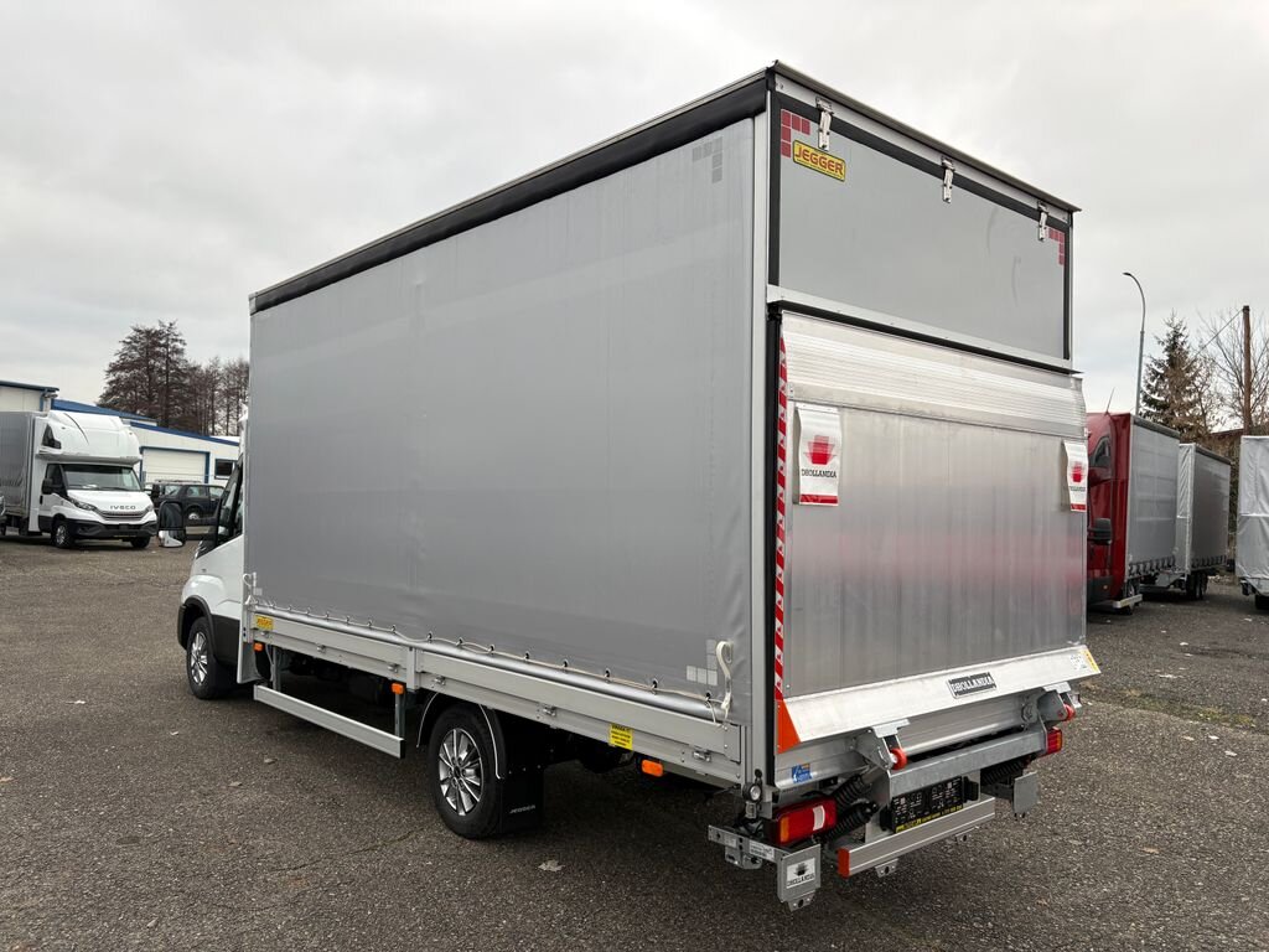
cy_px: 476
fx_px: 953
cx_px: 634
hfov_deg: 67.3
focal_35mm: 26
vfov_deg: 53.1
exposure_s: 1/160
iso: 32
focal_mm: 5.96
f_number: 1.6
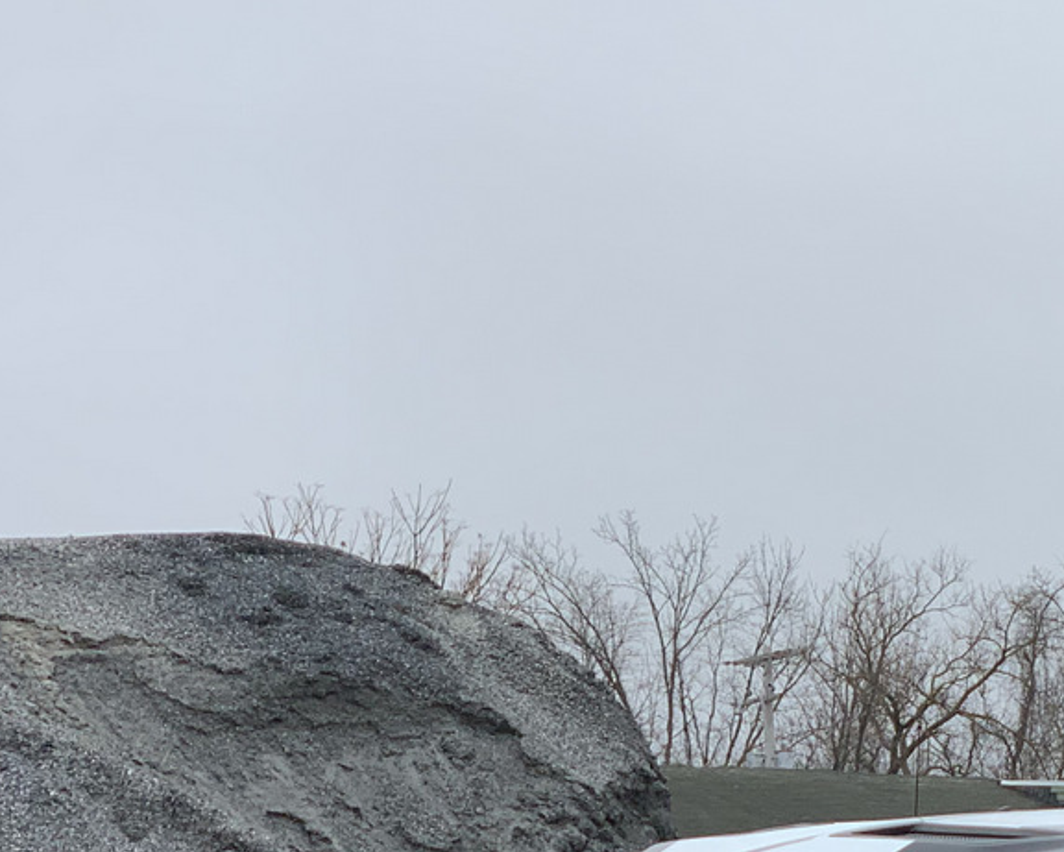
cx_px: 1450
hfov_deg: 13.1
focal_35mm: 141
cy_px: 708
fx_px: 4441
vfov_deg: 10.9
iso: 16
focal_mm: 6
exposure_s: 1/384
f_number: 2.4
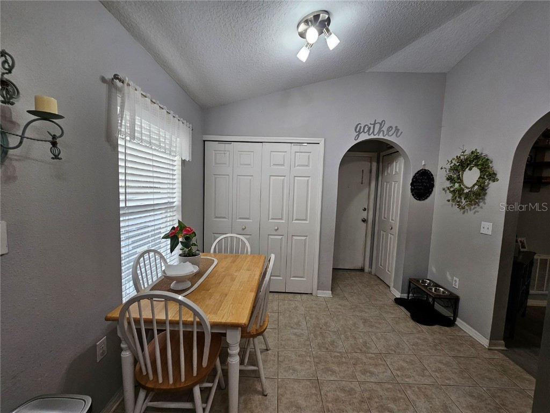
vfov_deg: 89.9
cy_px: 206
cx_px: 275
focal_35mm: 13
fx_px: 207
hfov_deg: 106.2
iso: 100
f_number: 2.2
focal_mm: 2.2
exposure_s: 1/60
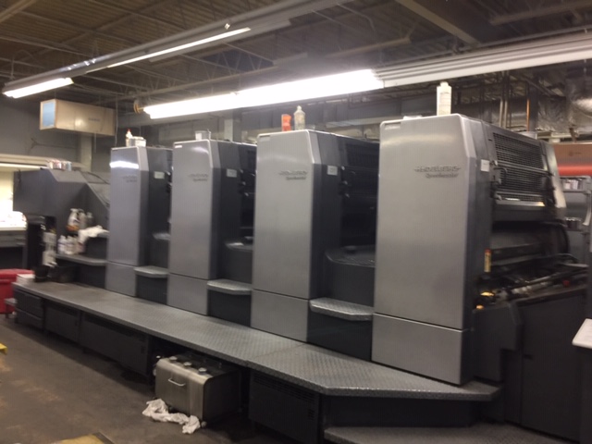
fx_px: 496
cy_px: 222
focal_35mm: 29
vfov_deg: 48.2
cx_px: 296
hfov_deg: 61.7
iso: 32
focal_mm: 4.15
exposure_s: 1/15
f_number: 2.2
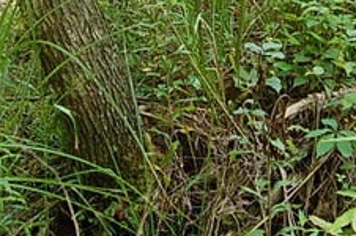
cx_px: 179
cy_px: -124
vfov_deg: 11.4
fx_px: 1136
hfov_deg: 17.8
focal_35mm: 115
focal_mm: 18
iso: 200
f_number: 5.6
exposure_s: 1/125
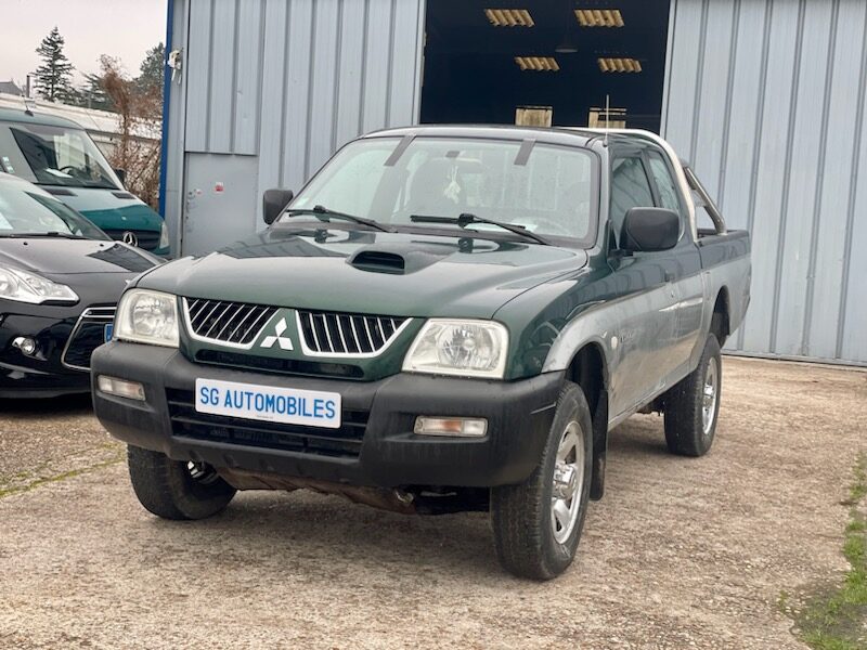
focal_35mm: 52
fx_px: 1302
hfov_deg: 36.8
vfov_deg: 28.0
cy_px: 325
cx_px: 434
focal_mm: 6
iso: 40
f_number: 2
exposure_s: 1/122
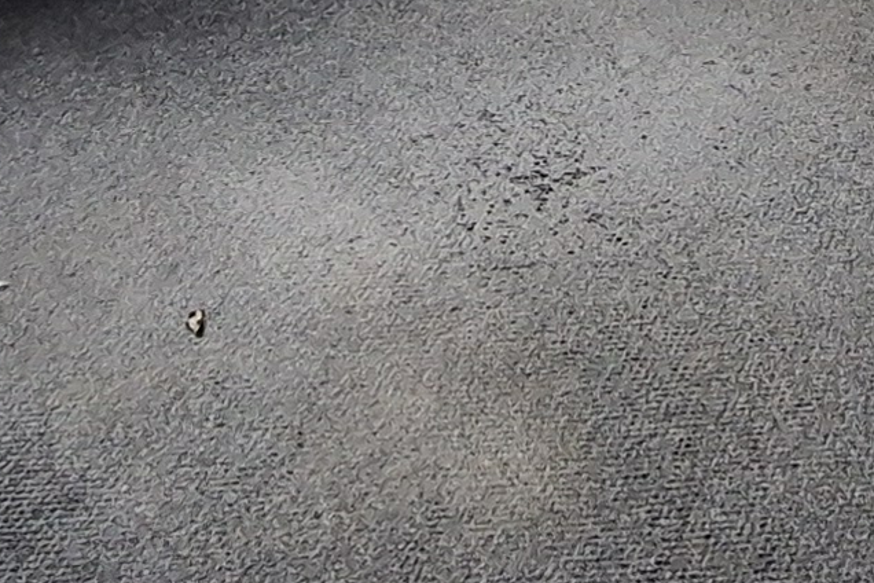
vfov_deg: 12.3
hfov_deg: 22.9
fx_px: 2063
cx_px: 881
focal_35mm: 85
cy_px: -870
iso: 200
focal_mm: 2.2
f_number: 2.2
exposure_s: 1/50
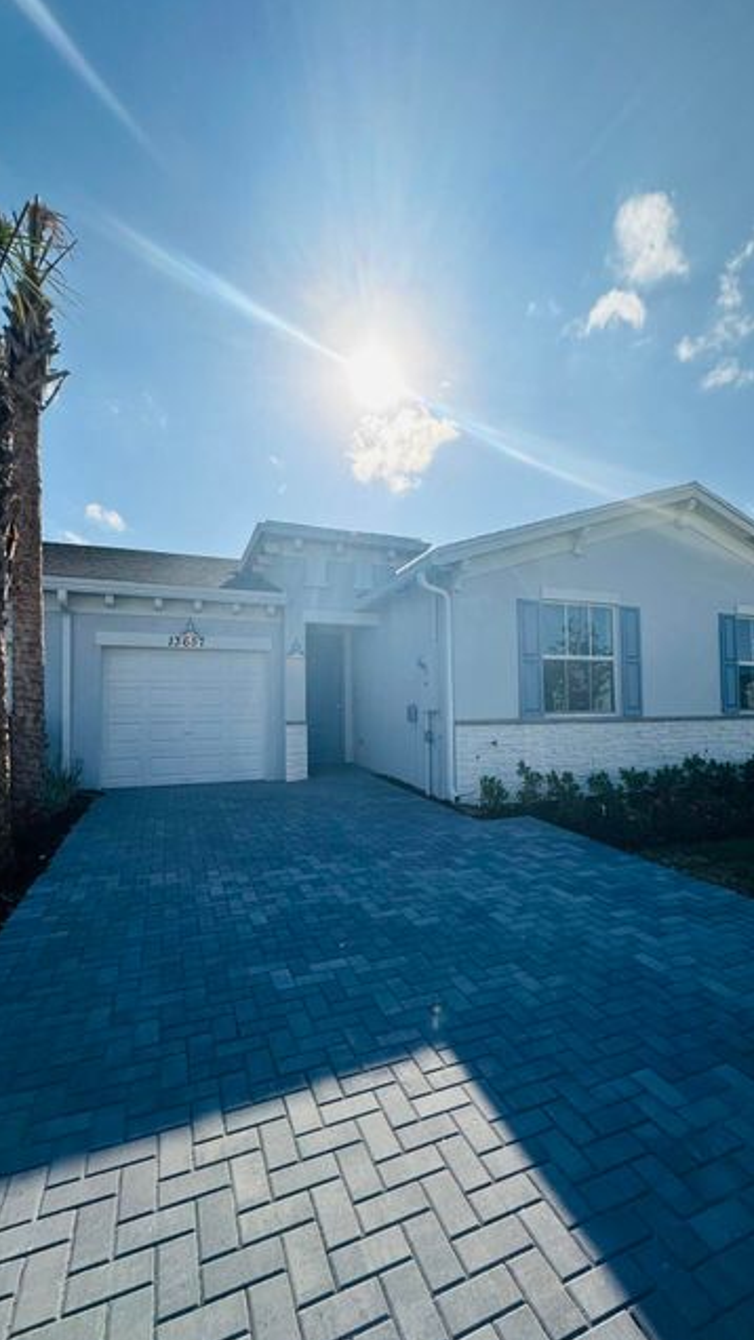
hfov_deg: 67.0
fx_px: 568
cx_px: 409
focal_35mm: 16
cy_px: 694
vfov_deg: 99.3
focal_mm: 2.22
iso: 50
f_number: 2.2
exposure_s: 1/5051
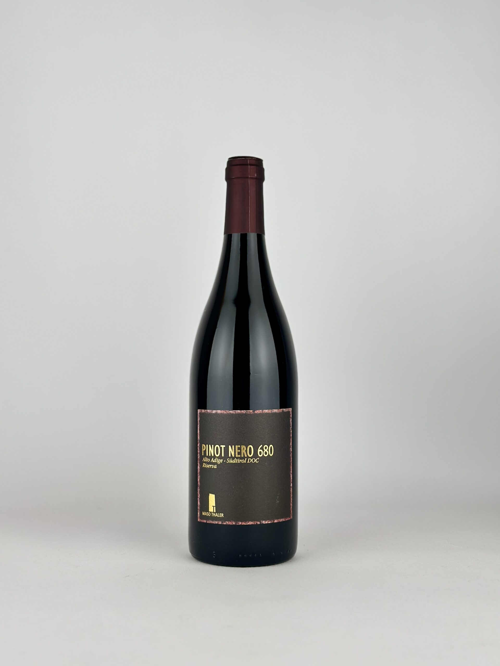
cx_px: 250
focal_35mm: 48
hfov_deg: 30.3
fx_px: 924
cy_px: 333
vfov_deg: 39.7
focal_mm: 6.86
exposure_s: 1/642
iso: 80
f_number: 1.78
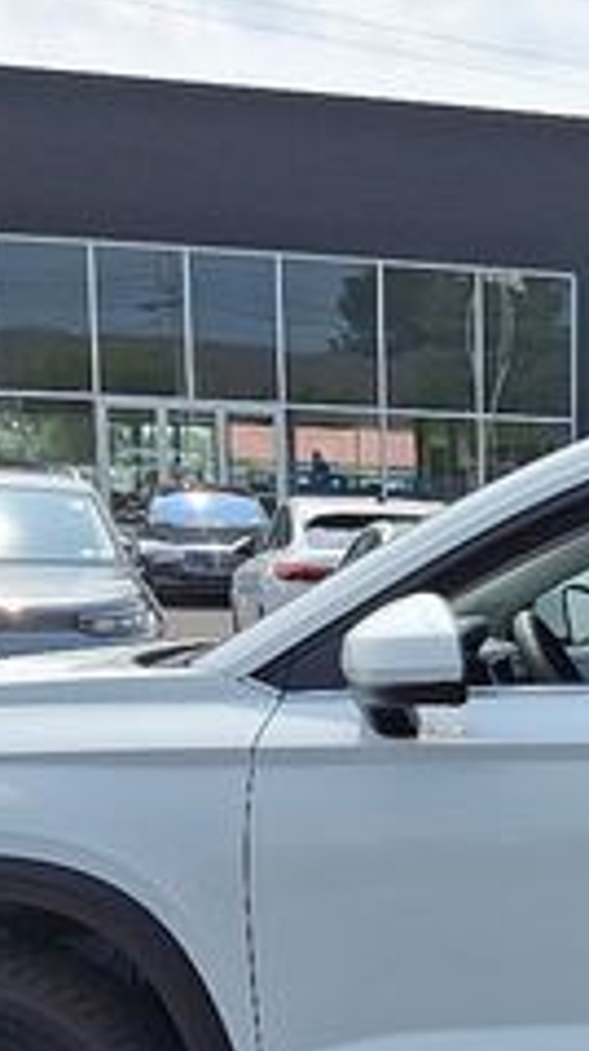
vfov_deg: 27.9
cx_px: 818
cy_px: 950
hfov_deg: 15.5
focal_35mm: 73
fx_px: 2032
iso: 25
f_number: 1.8
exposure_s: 1/2000
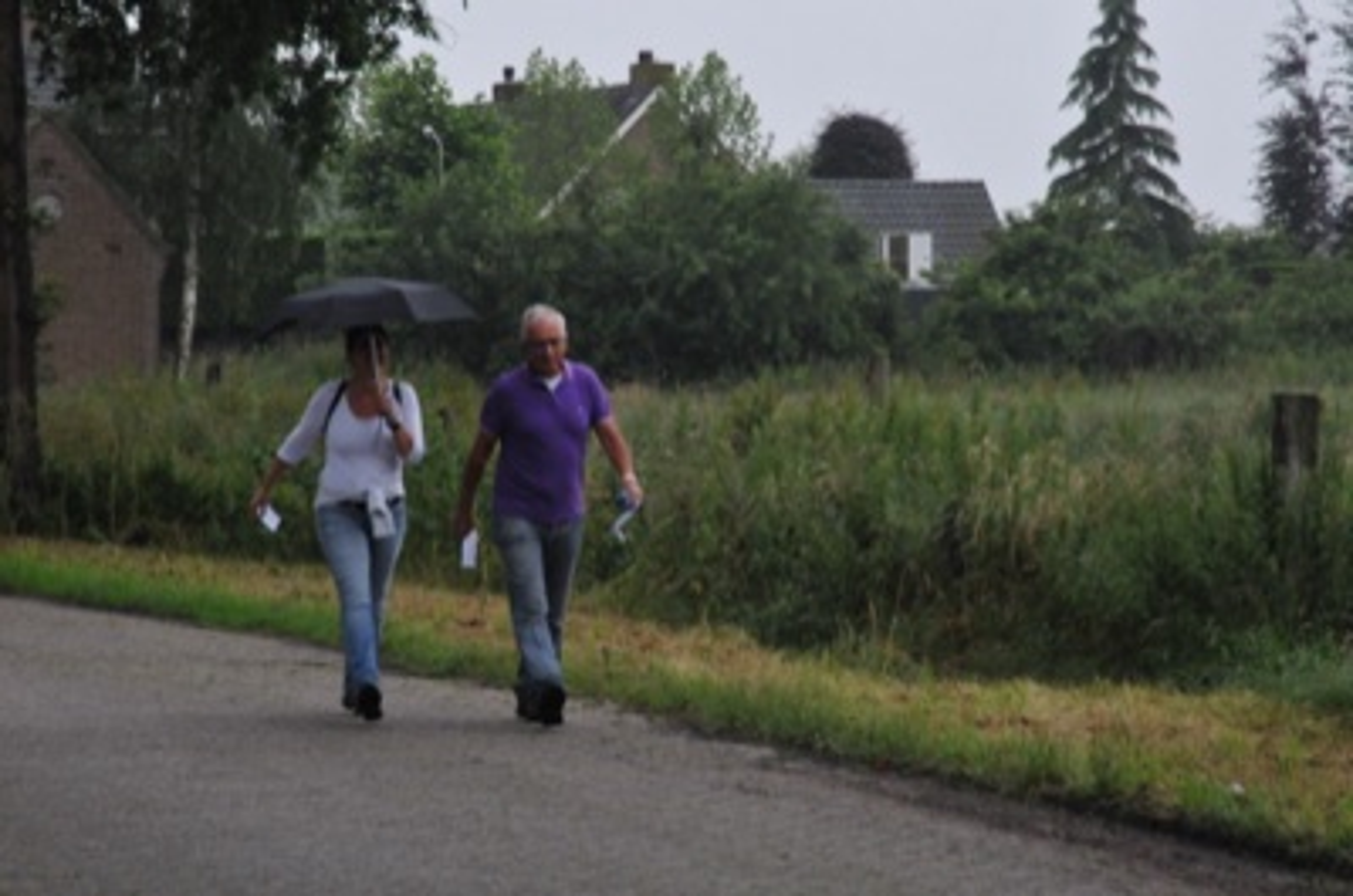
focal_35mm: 180
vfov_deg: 7.6
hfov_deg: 11.4
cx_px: 676
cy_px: 448
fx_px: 6751
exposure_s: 1/400
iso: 2000
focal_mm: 120
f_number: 10
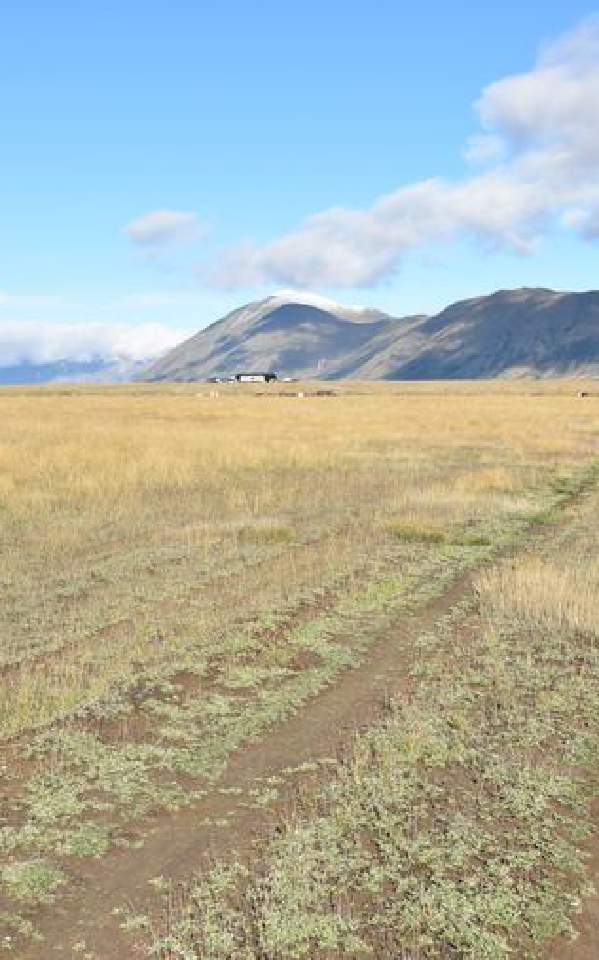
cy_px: 478
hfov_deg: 26.4
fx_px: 1275
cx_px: 313
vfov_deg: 41.2
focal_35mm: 49
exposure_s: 1/400
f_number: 10
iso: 200
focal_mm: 21
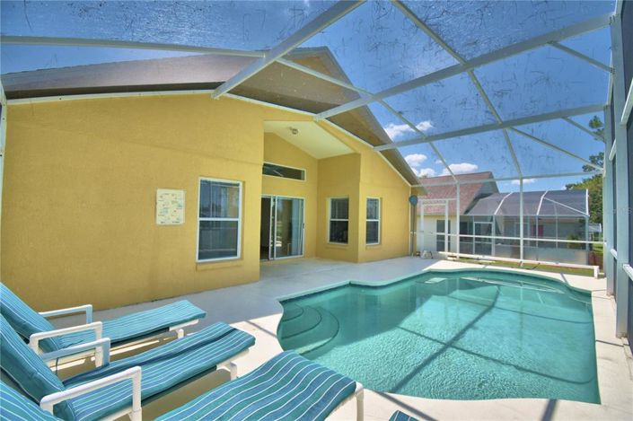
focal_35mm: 15
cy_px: 210
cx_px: 316
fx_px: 264
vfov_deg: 77.2
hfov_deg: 100.4
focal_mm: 10
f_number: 4.5
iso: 100
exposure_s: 1/800
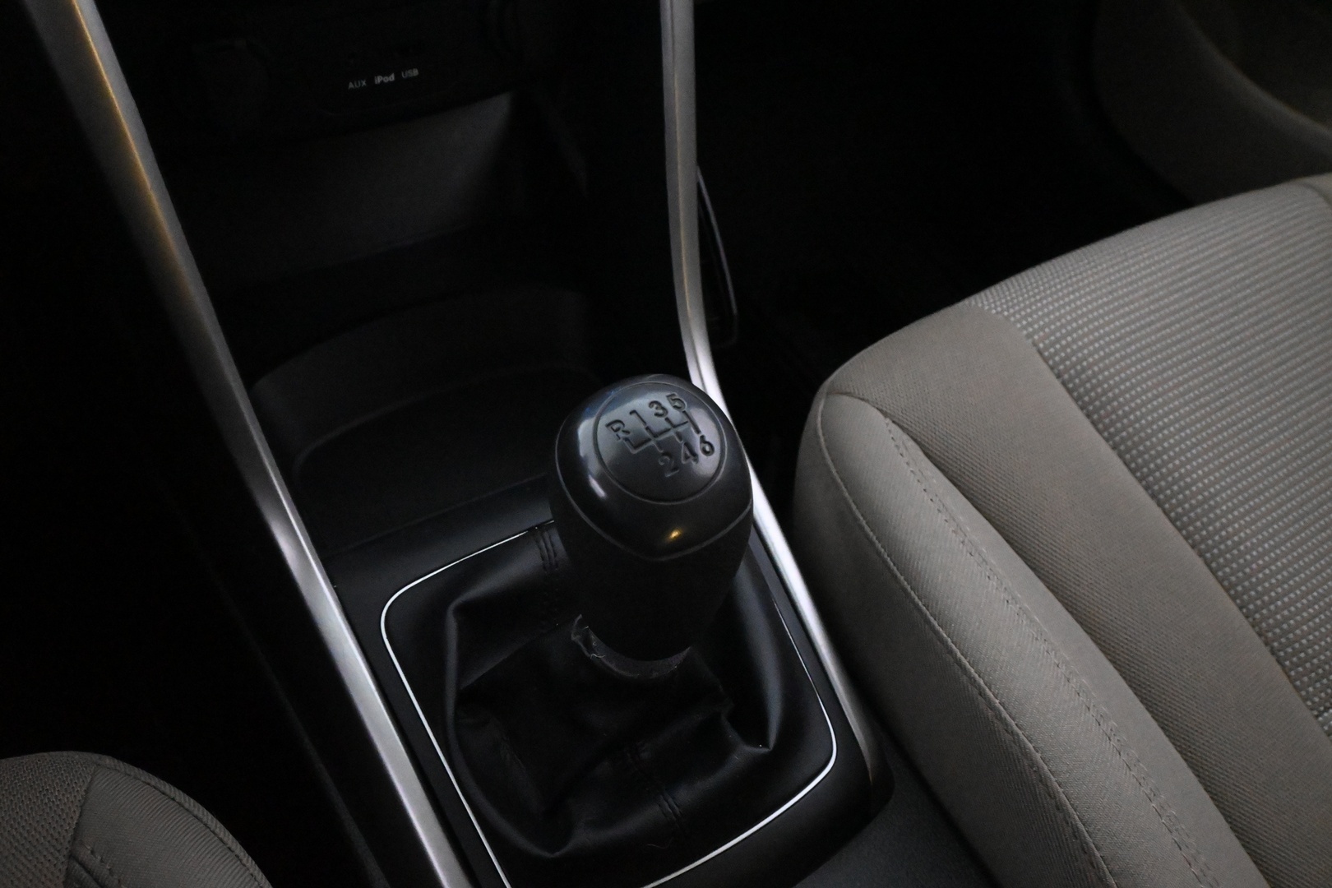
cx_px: 666
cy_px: 444
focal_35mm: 30
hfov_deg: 61.9
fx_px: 1110
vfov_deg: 43.6
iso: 12800
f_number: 7.1
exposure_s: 1/30
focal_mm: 20
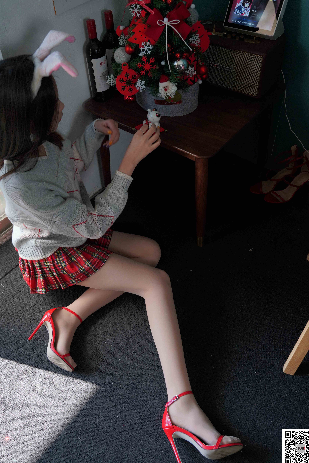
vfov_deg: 59.9
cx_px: 133
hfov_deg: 42.2
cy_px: 192
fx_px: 399
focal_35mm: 31
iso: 320
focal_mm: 24
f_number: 4.5
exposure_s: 1/200
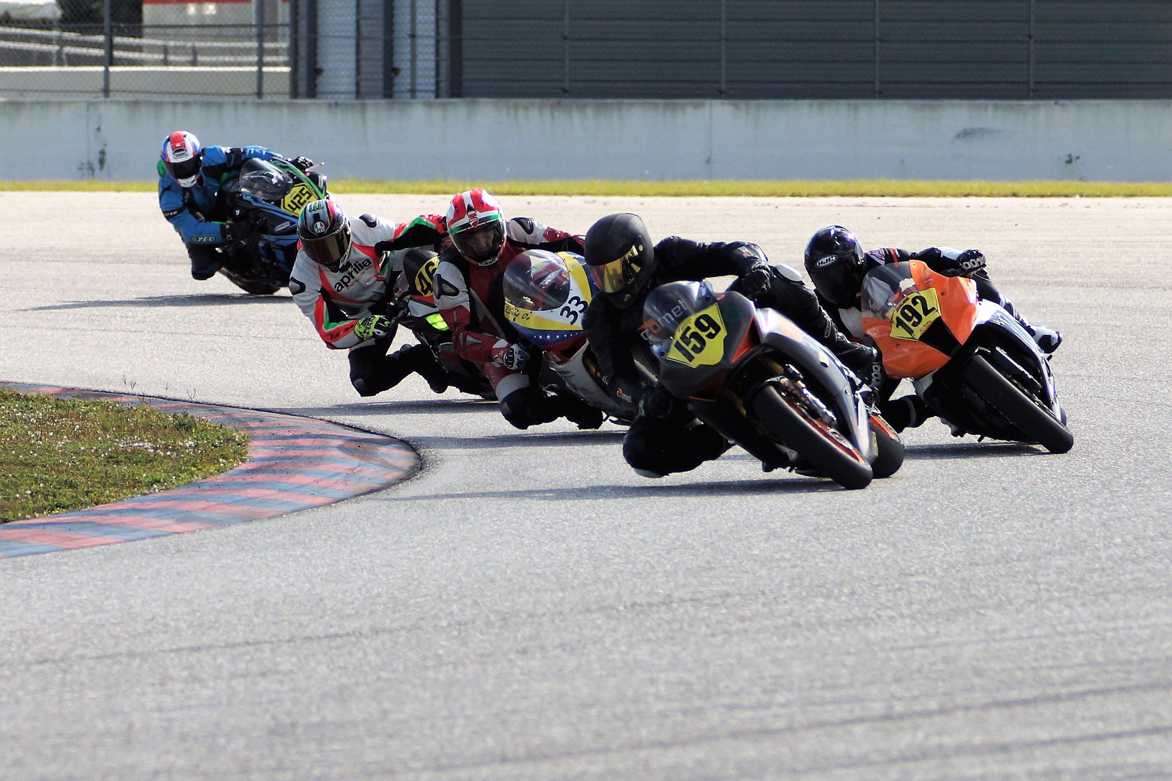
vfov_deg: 6.8
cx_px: 586
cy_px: 390
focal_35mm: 202
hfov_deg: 10.2
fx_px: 6591
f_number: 4
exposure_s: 1/2000
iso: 125
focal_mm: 135
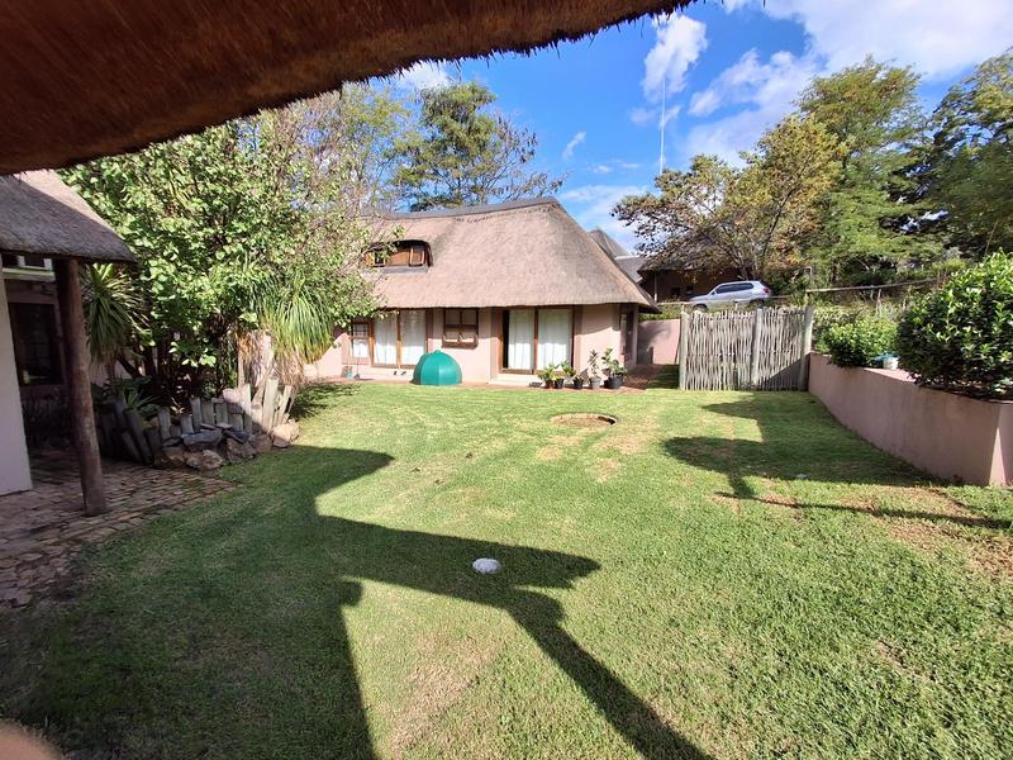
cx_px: 506
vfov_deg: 78.1
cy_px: 380
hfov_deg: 94.5
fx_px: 468
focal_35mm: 16
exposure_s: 1/728
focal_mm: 1.64
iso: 40
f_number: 2.2
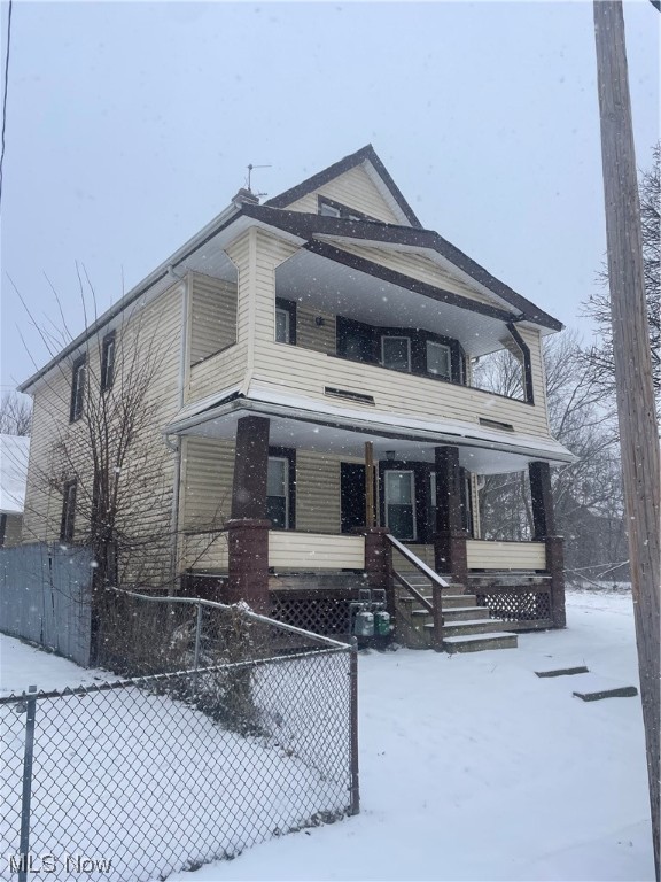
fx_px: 662
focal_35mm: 26
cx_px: 330
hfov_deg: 53.1
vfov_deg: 67.3
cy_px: 441
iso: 32
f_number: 1.6
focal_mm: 4.2
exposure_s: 1/1043
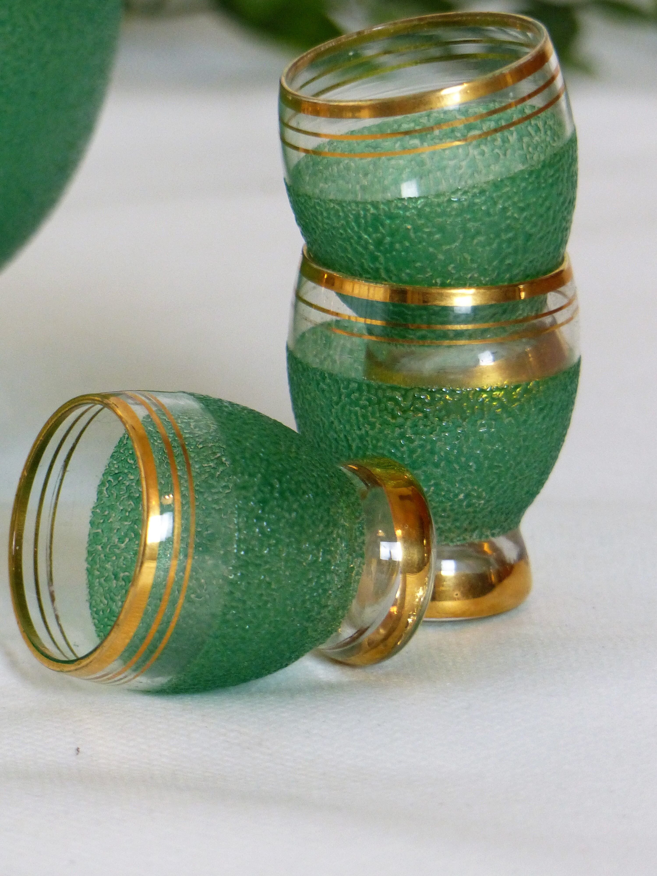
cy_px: 438
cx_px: 328
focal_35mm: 348
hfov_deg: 4.3
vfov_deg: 5.7
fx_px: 8807
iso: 400
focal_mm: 56.9
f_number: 2.8
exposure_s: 1/60
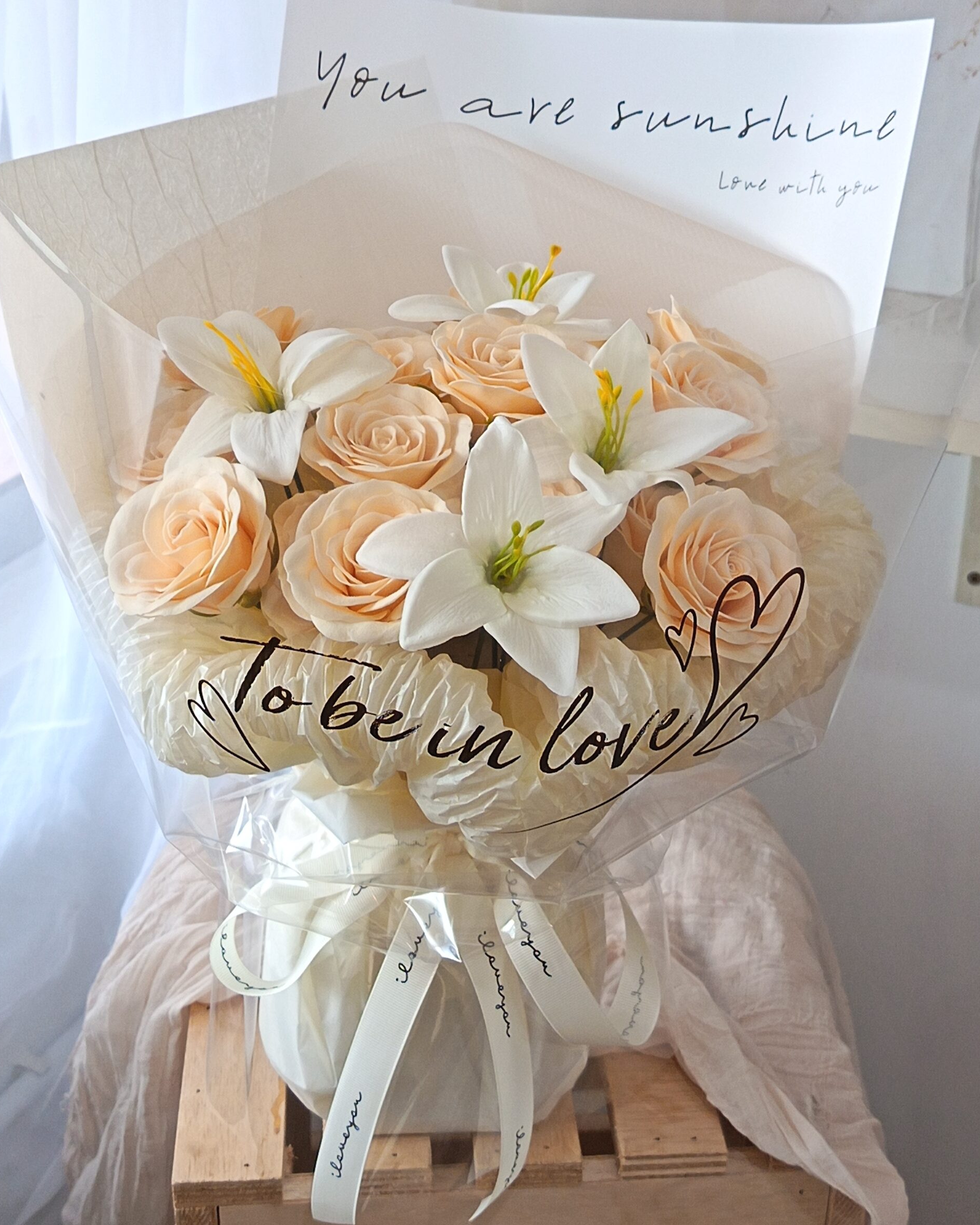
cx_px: 487
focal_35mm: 51
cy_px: 600
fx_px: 1849
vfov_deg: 36.7
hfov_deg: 29.7
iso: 437
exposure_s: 1/60
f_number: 3.5
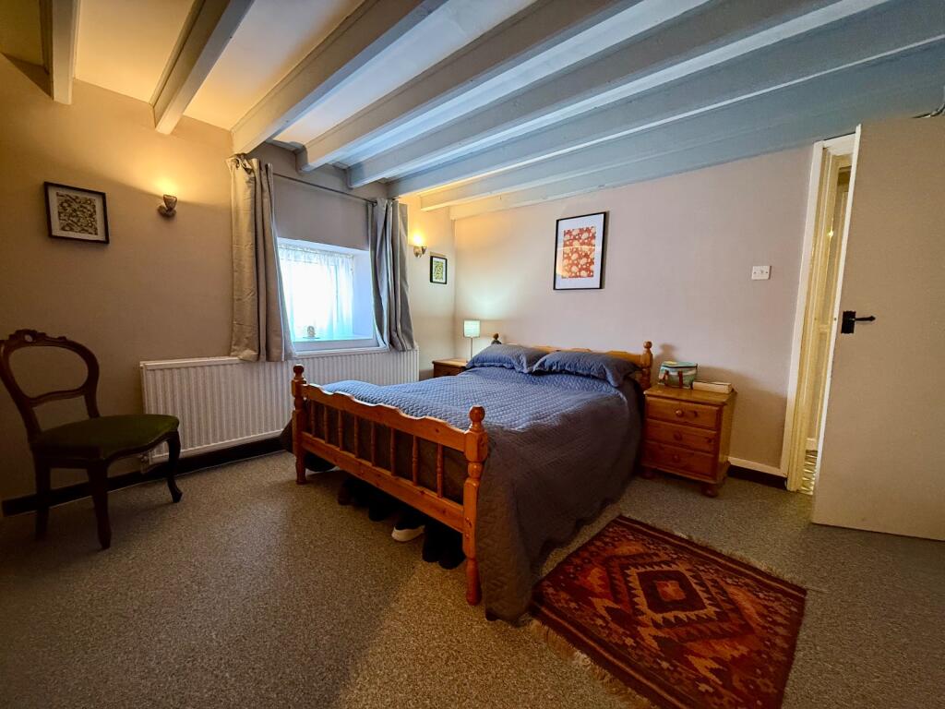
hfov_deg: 102.1
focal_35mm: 14
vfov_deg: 85.7
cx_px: 472
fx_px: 382
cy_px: 354
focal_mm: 2.22
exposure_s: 1/50
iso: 500
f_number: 2.2
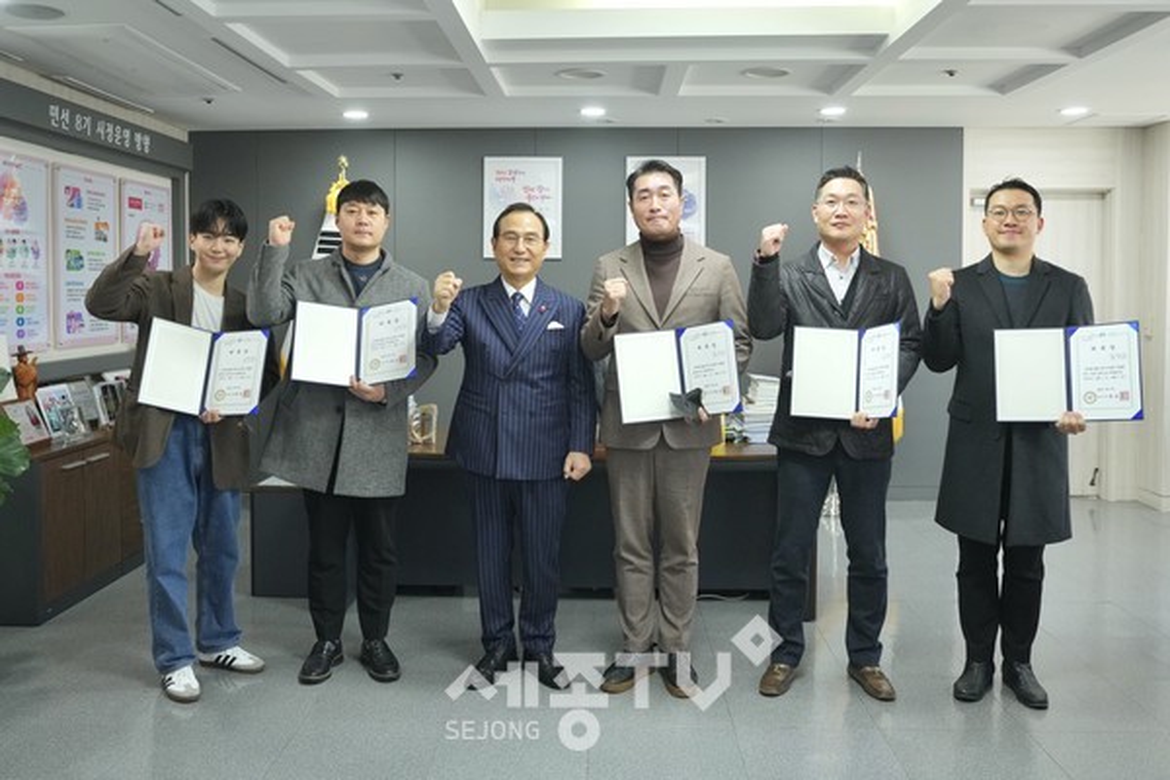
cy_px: 390
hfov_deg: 67.4
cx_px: 585
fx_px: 877
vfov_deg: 47.9
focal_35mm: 27
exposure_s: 1/250
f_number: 4
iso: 2500
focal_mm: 27
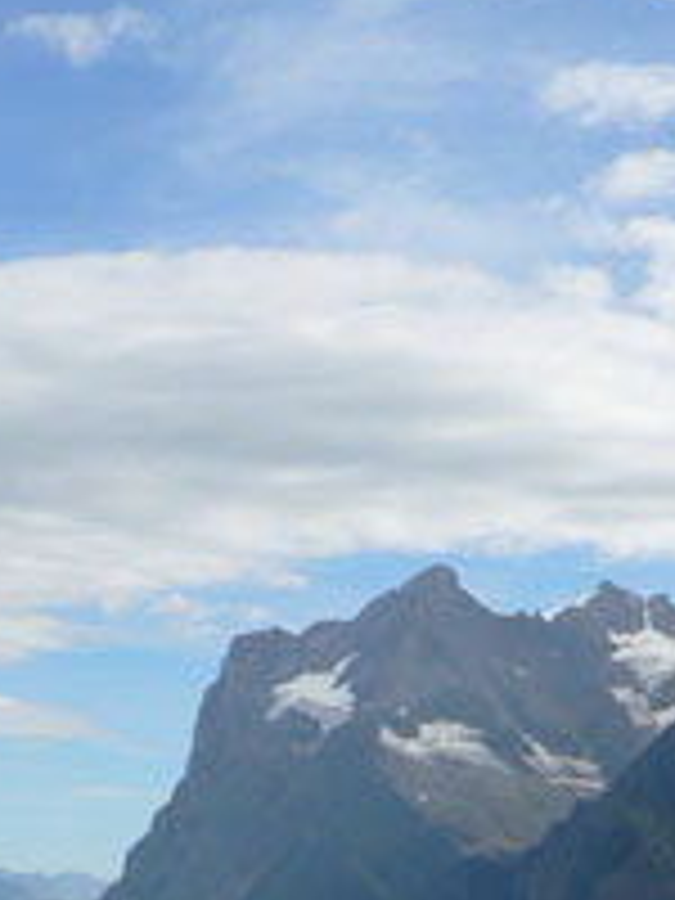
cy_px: 927
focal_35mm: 108
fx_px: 2808
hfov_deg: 13.4
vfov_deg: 17.7
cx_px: 796
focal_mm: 6
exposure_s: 1/400
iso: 100
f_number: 8
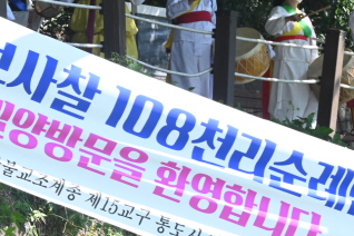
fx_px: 2969
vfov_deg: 4.5
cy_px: 35
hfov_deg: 6.8
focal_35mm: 302
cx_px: 212
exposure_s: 1/400
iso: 1600
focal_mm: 120
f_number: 13
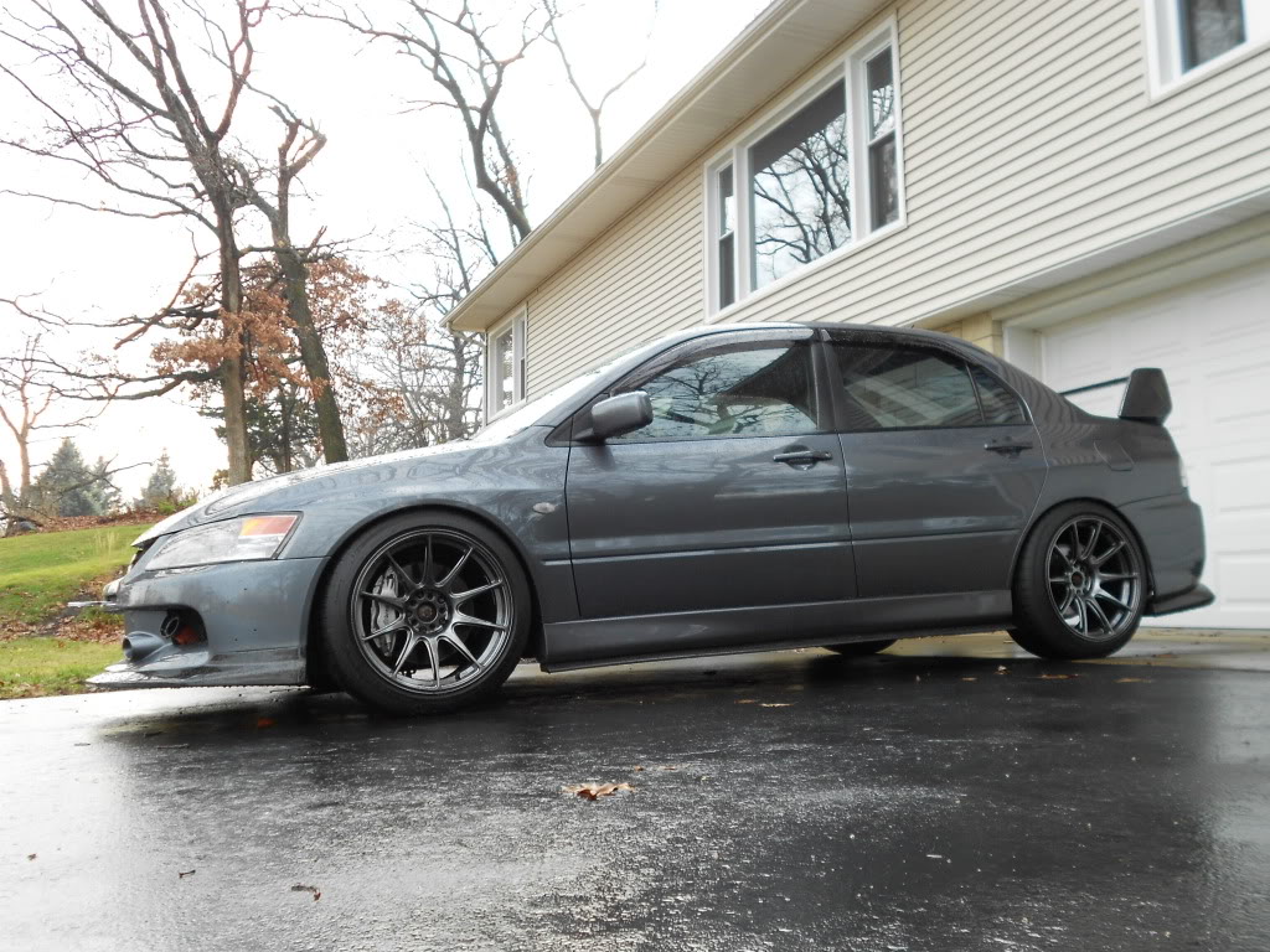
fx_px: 1174
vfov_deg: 44.2
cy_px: 476
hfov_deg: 56.8
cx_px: 635
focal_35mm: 32
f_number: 3.6
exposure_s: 1/80
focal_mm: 5.8
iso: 80
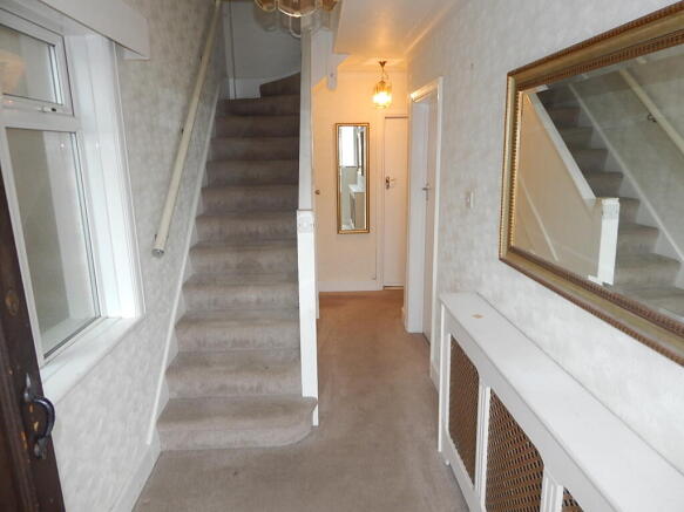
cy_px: 256
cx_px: 342
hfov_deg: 73.9
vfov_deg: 58.9
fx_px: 454
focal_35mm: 23
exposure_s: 1/30
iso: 200
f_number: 3
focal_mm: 4
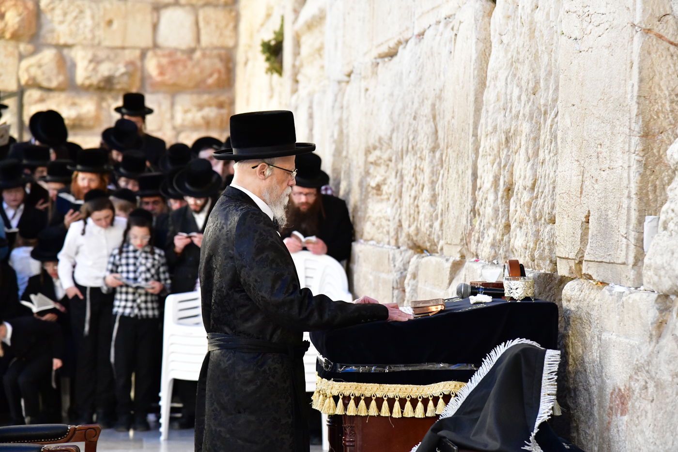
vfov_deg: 11.4
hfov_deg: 17.1
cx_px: 339
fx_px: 2260
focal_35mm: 120
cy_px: 226
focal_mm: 120
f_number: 5.6
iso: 10000
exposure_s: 1/100
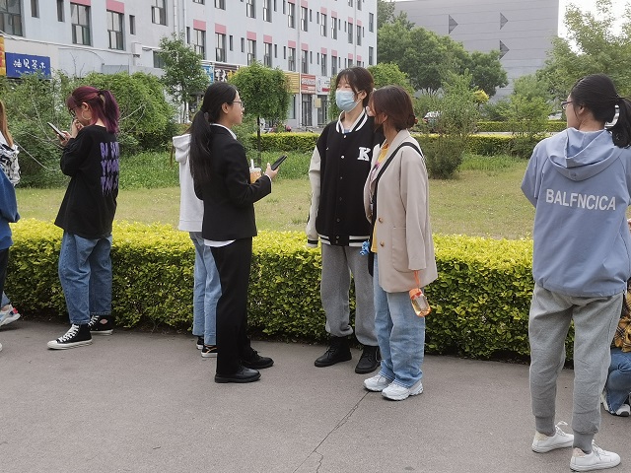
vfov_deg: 31.5
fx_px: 839
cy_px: 236
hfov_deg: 41.2
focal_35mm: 46
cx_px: 316
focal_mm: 4.75
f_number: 1.8
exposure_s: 1/293
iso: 50
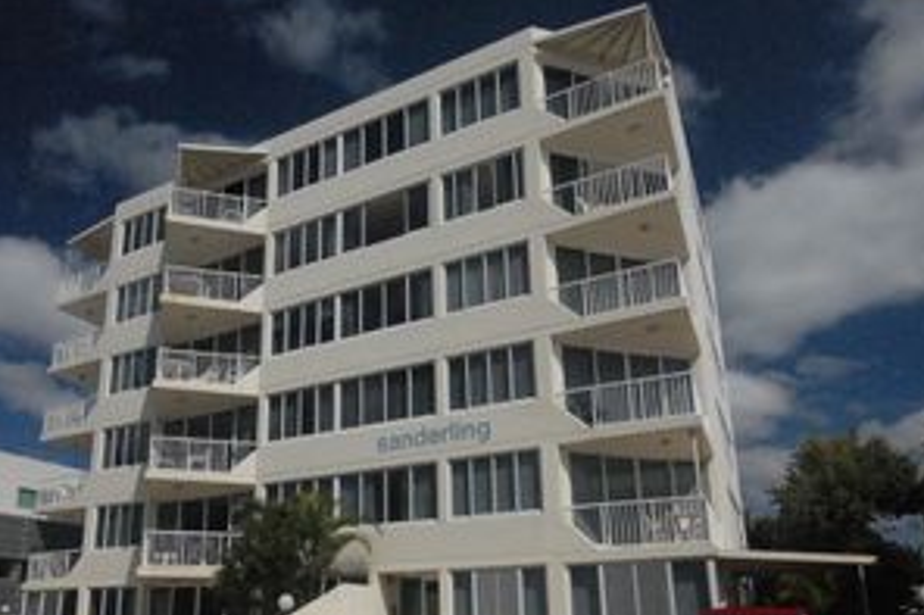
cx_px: 381
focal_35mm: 27
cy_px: 454
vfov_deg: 45.8
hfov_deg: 66.2
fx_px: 703
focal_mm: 11.5
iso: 1600
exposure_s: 1/1000
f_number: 16
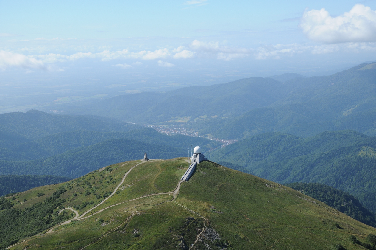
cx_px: 188
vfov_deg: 22.6
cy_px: 125
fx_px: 626
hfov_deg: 33.4
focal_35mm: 60
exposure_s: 1/500
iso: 200
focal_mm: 40
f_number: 8
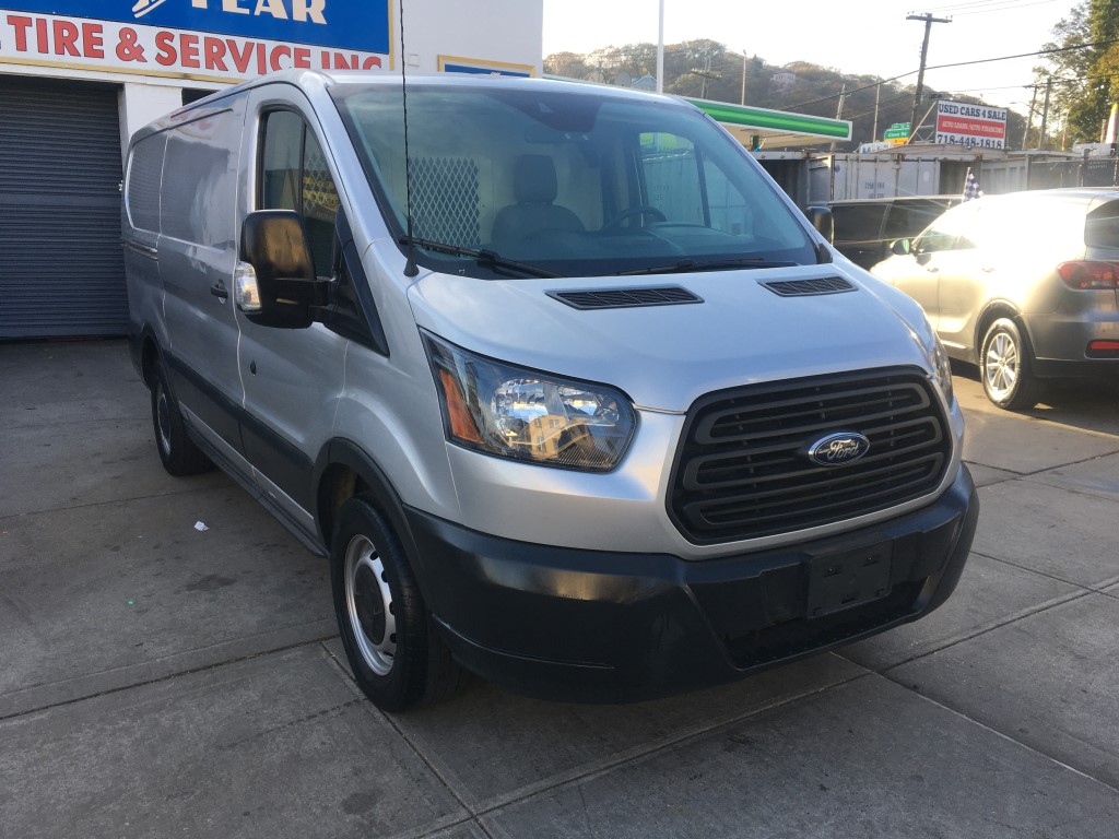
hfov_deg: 61.7
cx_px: 560
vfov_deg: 48.2
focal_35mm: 29
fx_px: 937
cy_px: 420
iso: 25
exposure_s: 1/291
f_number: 2.2
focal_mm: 4.15
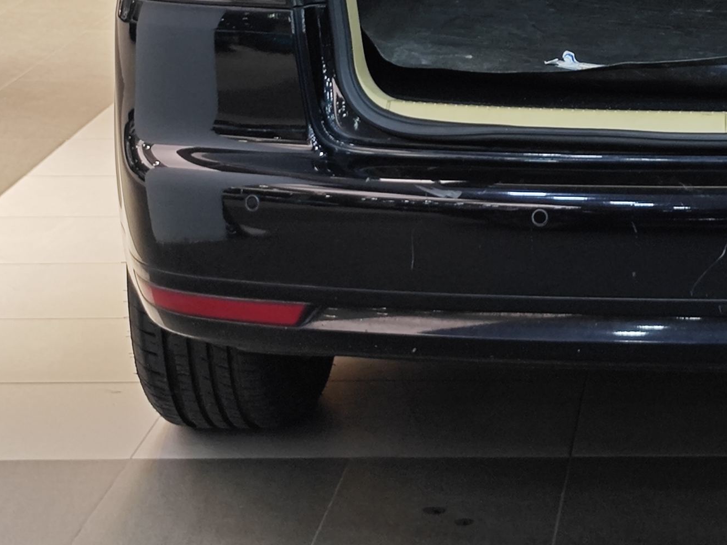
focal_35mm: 109
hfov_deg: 17.5
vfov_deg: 13.0
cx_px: 776
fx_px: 2289
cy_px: -212
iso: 125
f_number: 1.9
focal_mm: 8.7
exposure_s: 1/50
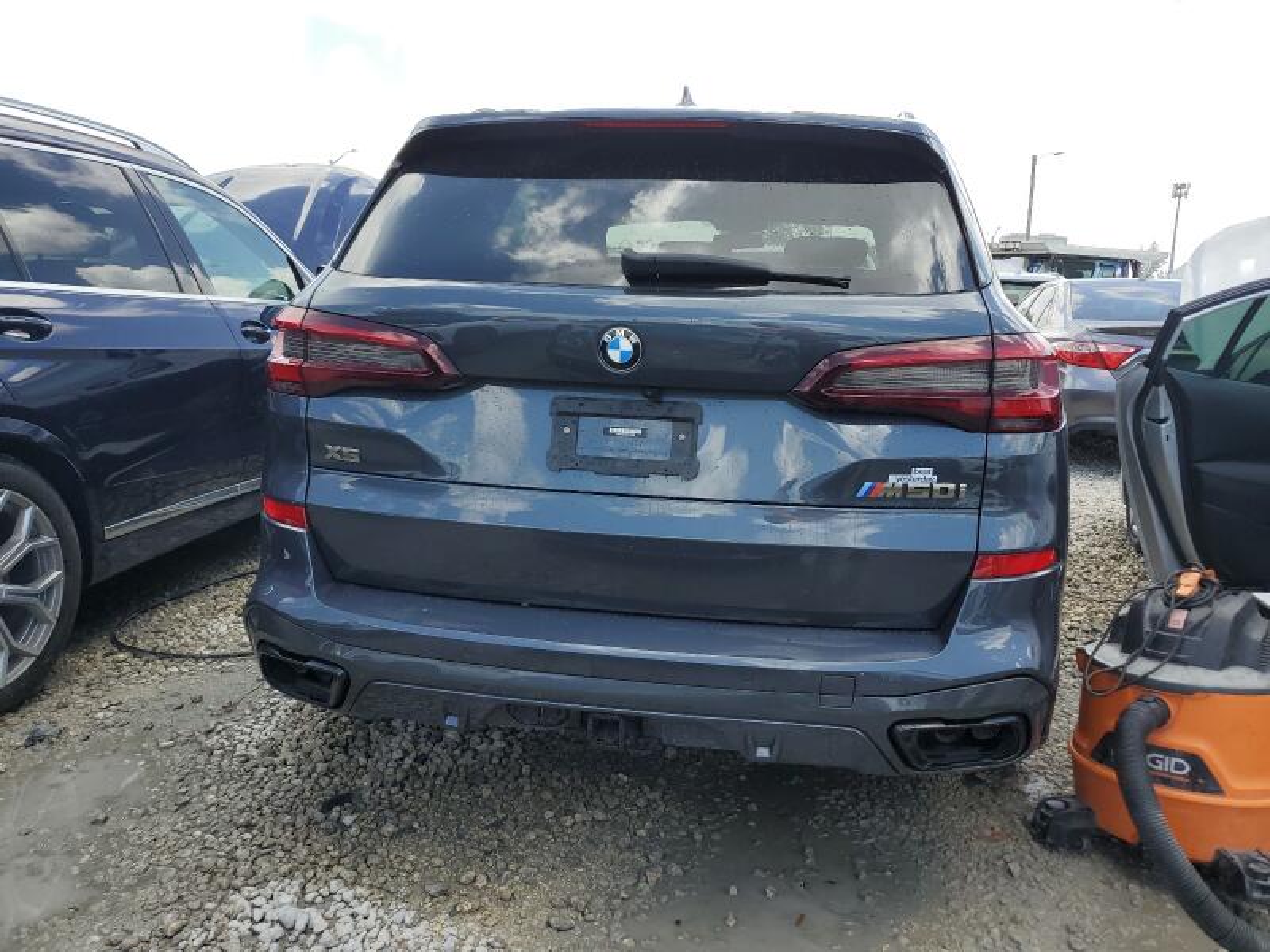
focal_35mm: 26
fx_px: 954
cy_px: 476
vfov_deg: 53.1
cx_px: 635
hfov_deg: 67.3
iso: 50
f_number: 1.5
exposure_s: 1/1250
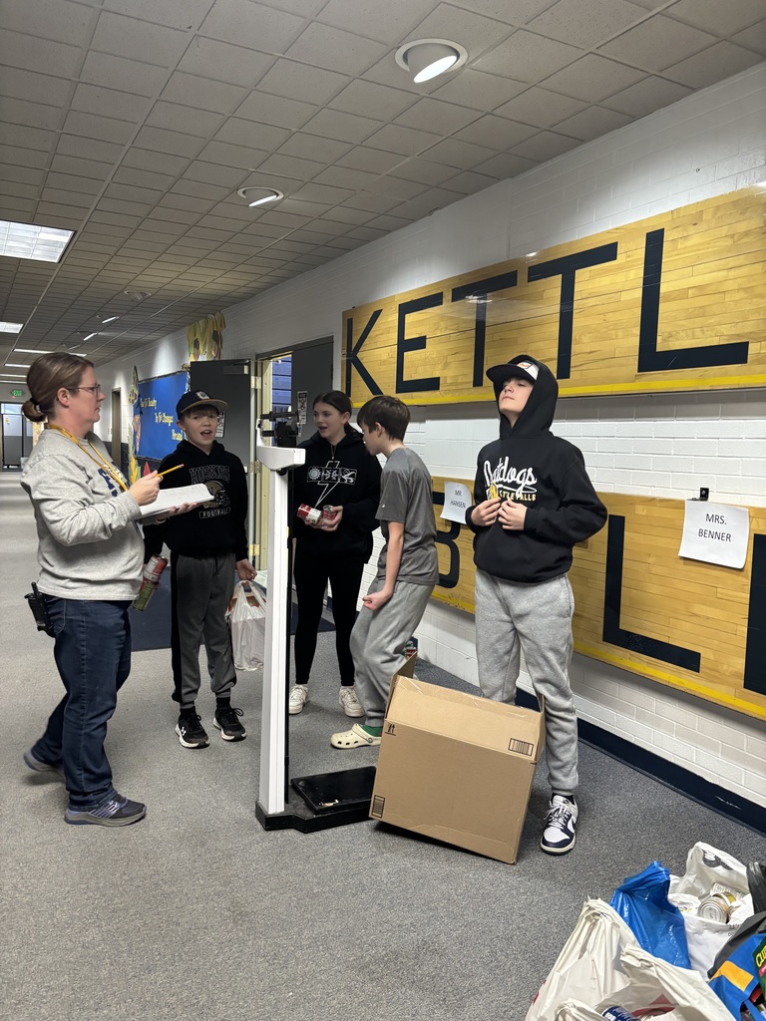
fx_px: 767
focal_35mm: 26
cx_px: 383
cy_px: 510
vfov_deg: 67.3
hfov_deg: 53.1
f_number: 1.6
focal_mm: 5.96
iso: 250
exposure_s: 1/60
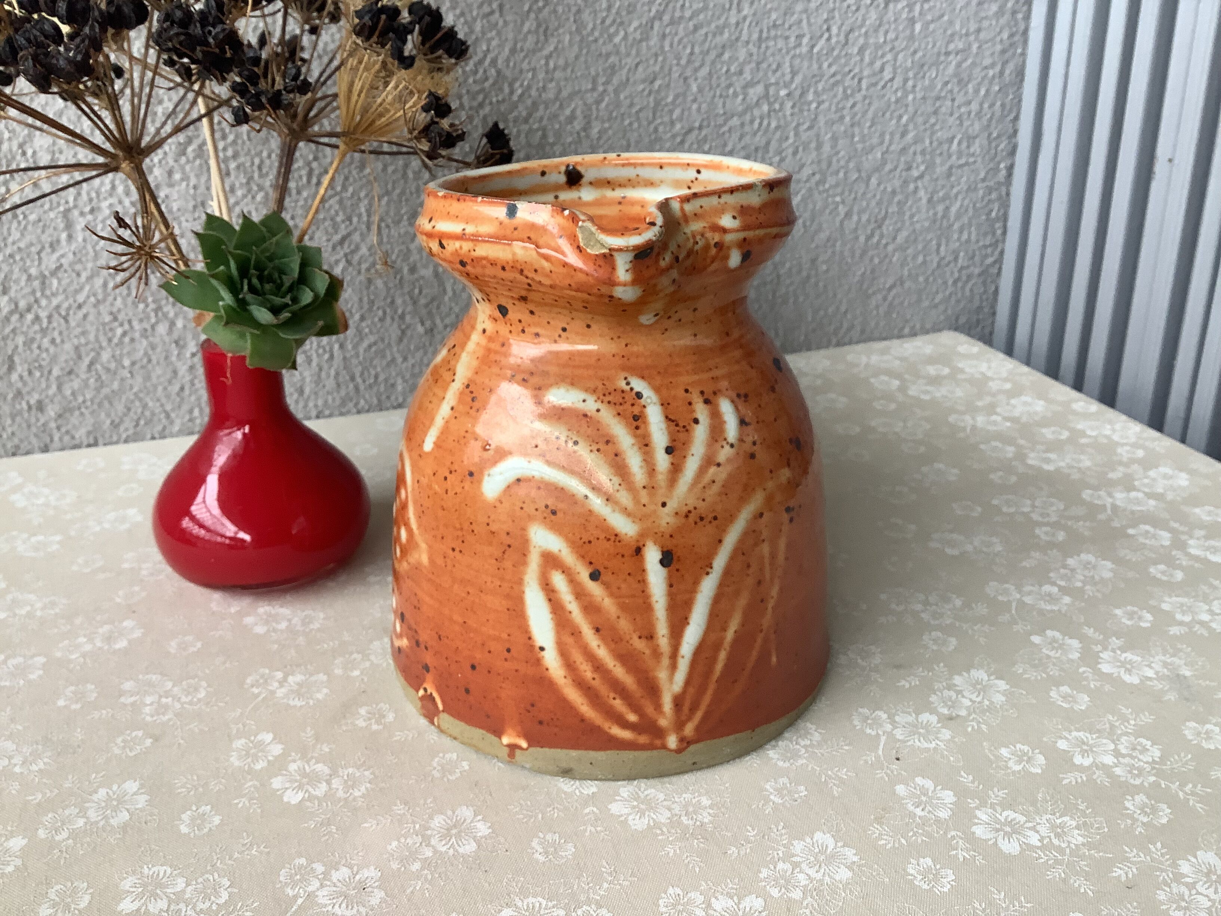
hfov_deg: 58.4
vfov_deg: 45.4
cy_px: 458
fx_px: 1093
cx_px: 610
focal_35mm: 31
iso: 64
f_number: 2.4
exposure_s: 1/50
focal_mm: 3.3
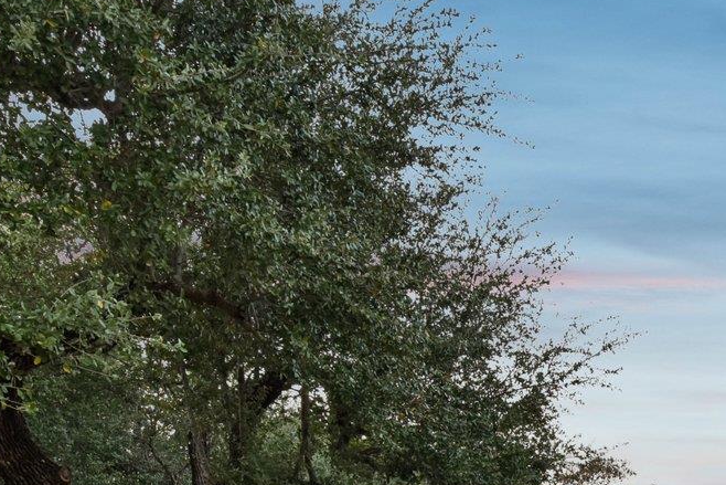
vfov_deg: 21.0
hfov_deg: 32.4
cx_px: 747
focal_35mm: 56
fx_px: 1130
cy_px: 703
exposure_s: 1/20
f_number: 8
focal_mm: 18
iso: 720
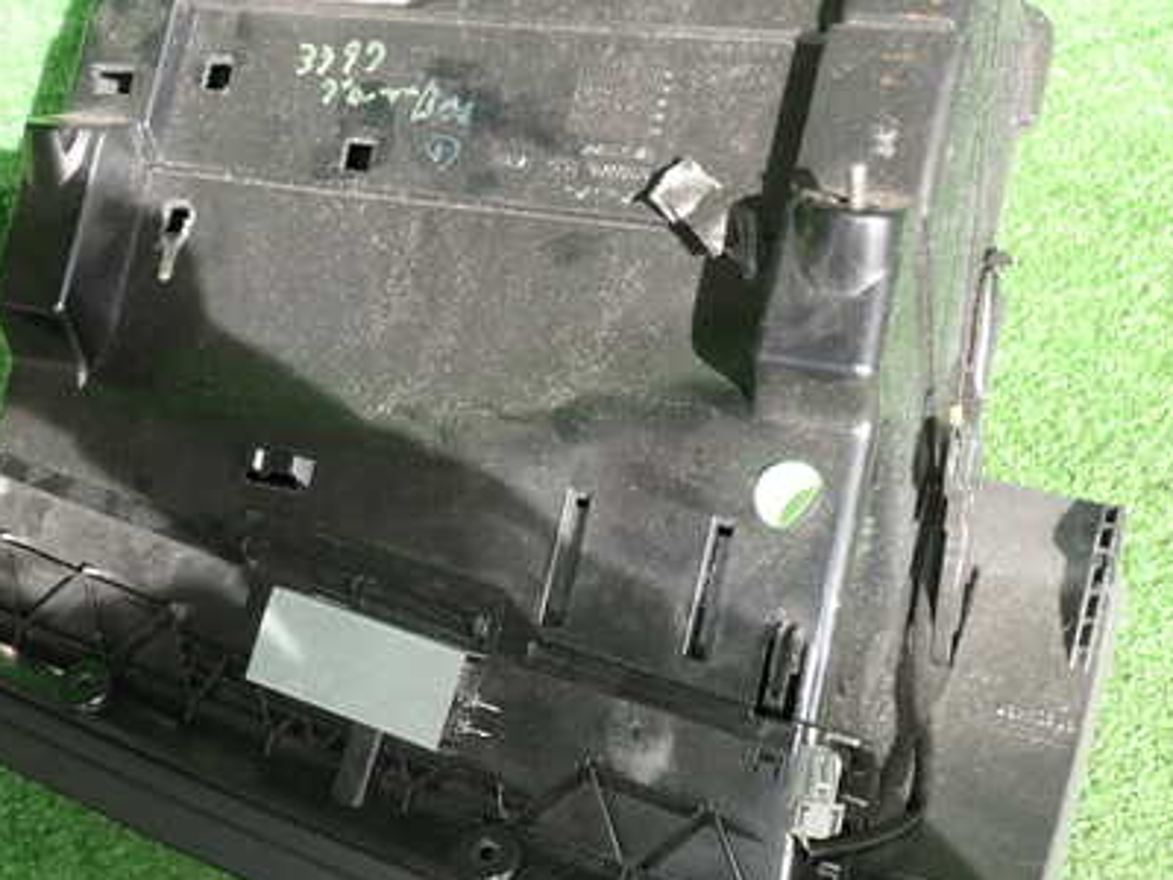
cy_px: 516
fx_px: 1525
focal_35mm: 45
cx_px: 493
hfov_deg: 41.9
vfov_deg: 32.1
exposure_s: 1/100
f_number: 2.3
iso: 100
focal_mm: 5.4
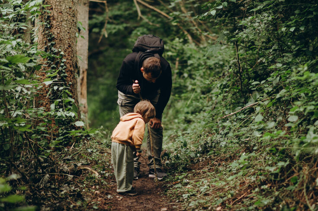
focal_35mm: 128
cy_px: 106
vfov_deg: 10.7
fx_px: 1124
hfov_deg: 16.1
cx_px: 159
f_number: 2
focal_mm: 85
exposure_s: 1/250
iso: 200
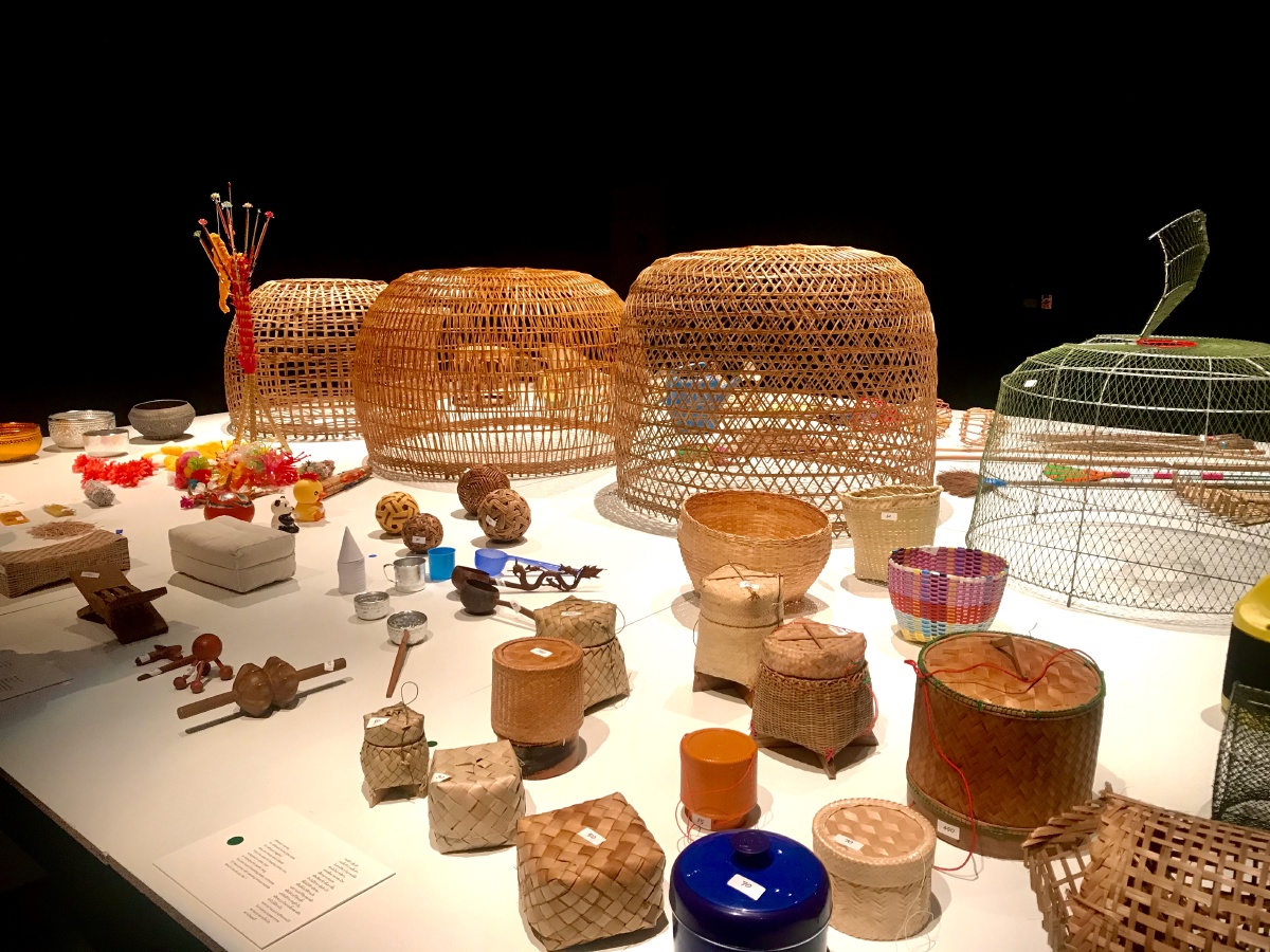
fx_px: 1027
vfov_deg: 49.7
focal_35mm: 28
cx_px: 635
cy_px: 476
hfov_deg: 63.4
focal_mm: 3.99
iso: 32
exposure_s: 1/25
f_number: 1.8
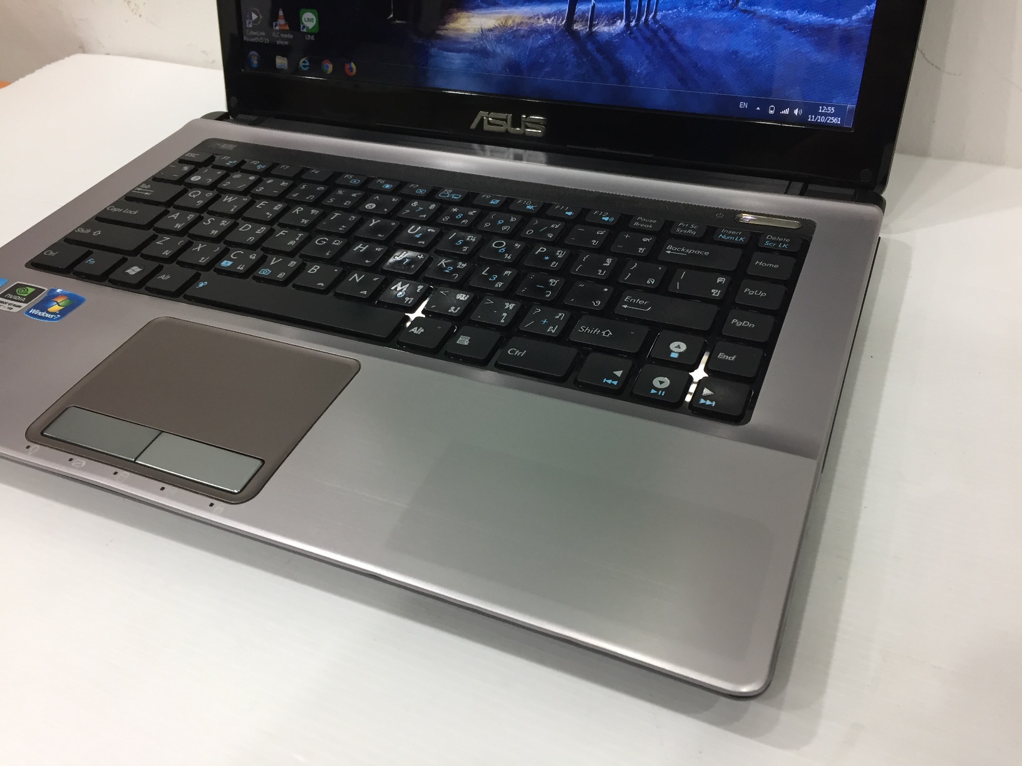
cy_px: 383
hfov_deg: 61.7
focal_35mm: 29
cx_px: 511
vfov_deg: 48.2
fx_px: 856
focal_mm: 4.15
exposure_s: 1/33
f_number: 2.2
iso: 80
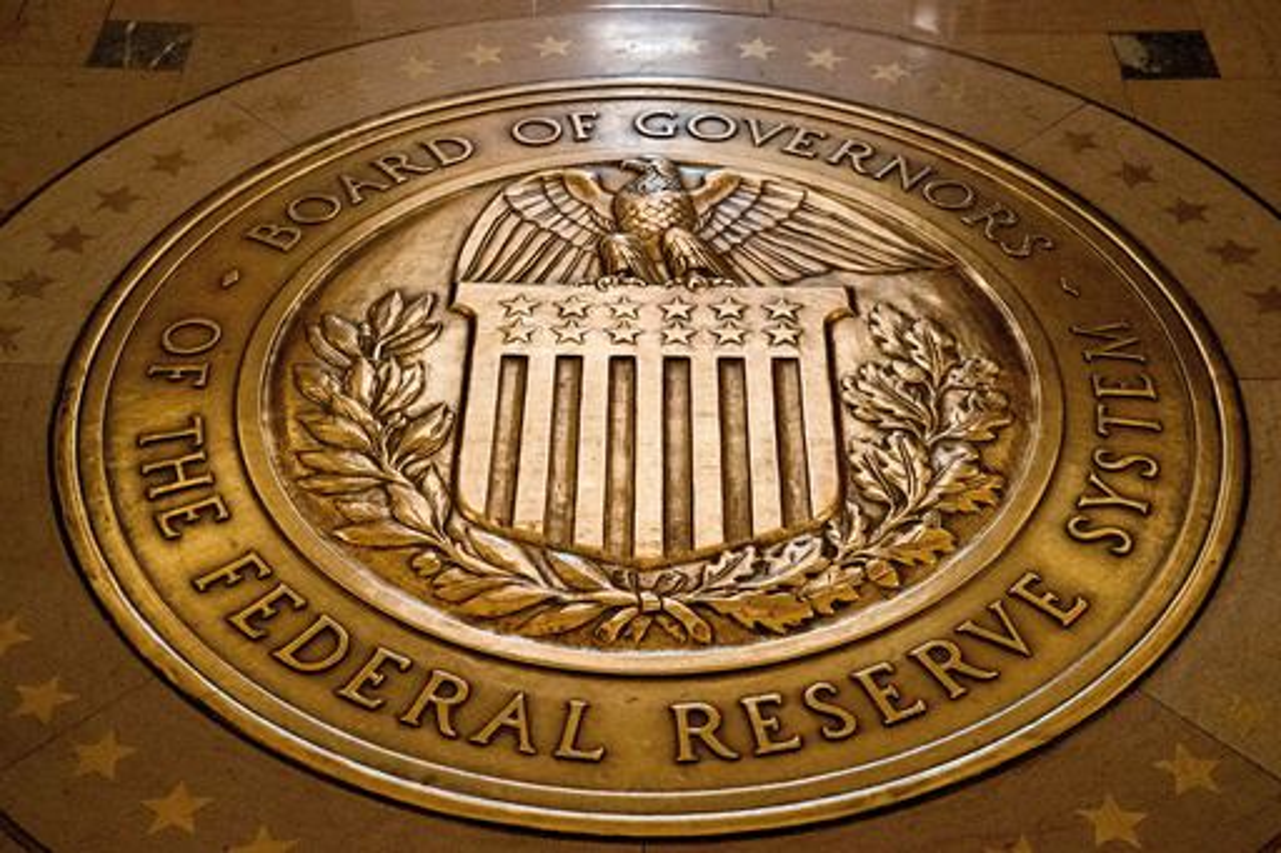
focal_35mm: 54
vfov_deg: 25.0
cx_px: 640
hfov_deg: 36.9
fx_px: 1921
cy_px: 426
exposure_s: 1/250
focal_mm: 54
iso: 12800
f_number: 6.3
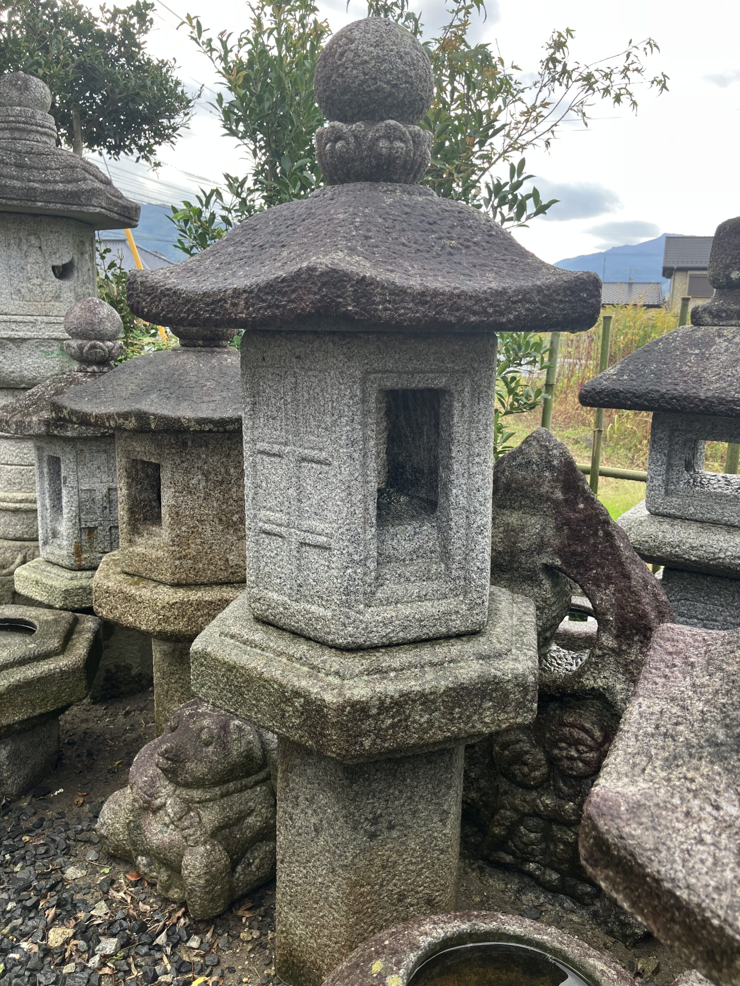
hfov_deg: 49.7
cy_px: 493
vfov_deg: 63.4
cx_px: 370
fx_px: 798
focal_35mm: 28
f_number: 1.8
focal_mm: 3.99
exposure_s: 1/237
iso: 32
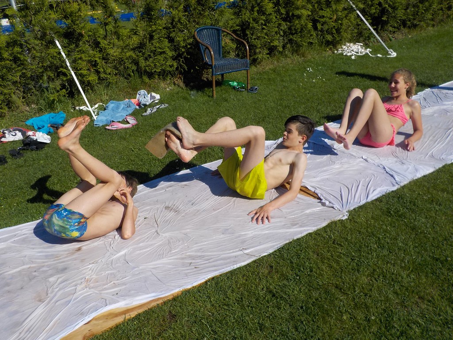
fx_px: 393
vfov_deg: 46.8
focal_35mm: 30
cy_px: 170
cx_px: 226
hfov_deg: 60.0
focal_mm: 4.1
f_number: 6.6
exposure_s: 1/640
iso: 125
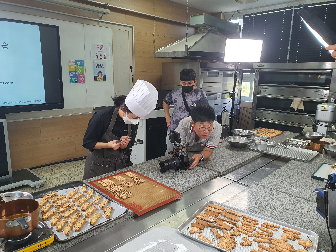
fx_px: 252
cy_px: 126
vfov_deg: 53.1
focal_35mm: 26
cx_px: 168
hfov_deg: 67.3
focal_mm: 4.3
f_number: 2.4
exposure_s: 1/120
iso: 100
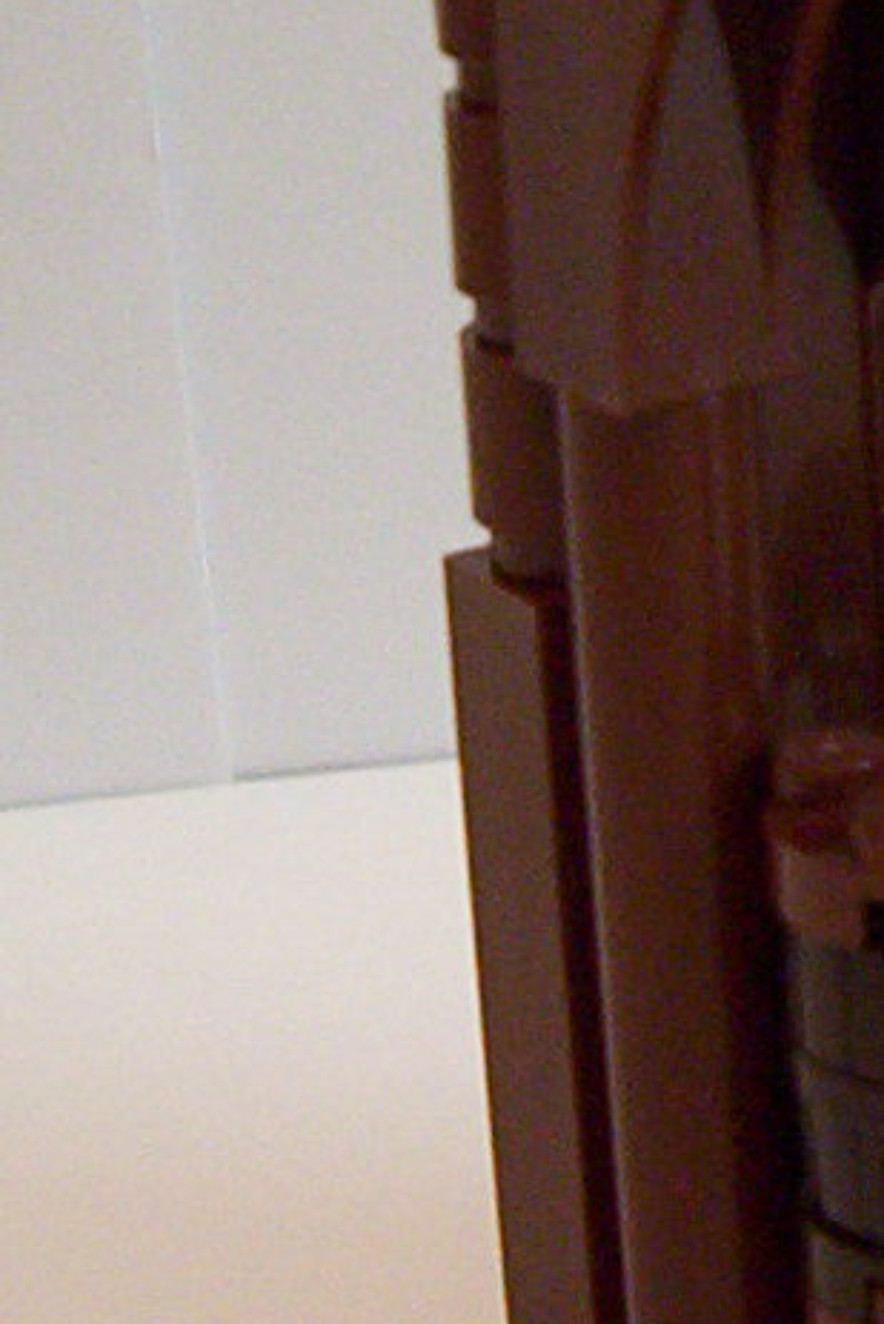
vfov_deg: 12.9
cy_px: 194
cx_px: 1579
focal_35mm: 158
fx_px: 5815
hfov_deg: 8.4
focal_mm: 5.77
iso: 200
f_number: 2.73
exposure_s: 1/29.9
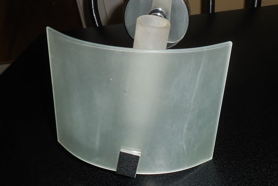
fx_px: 324
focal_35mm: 42
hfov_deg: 46.4
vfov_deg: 31.9
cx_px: 142
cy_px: 97
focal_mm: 4.5
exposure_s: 1/25
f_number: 3.7
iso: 125
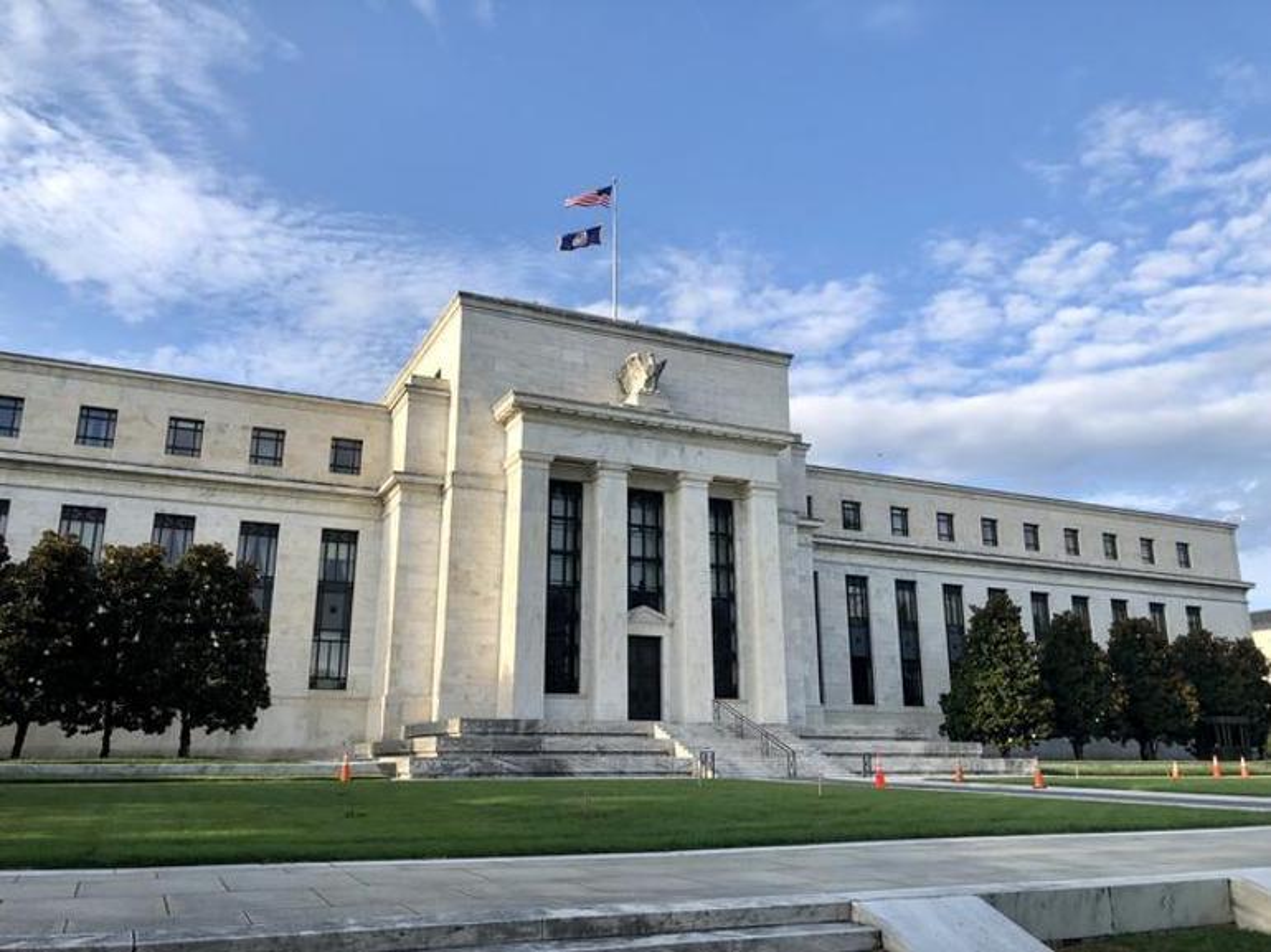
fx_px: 1028
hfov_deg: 63.5
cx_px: 636
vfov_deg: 49.7
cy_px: 476
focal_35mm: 28
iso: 20
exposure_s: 1/1116
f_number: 1.8
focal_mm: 3.99
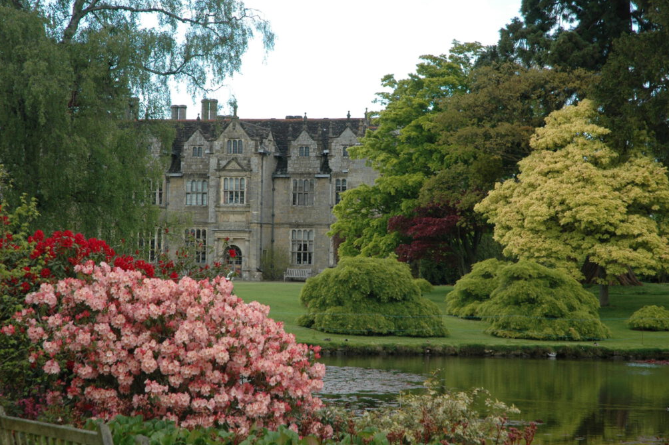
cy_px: 225
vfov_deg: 12.8
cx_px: 335
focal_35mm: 107
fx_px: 1986
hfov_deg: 19.1
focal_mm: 70
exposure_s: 1/160
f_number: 7.1
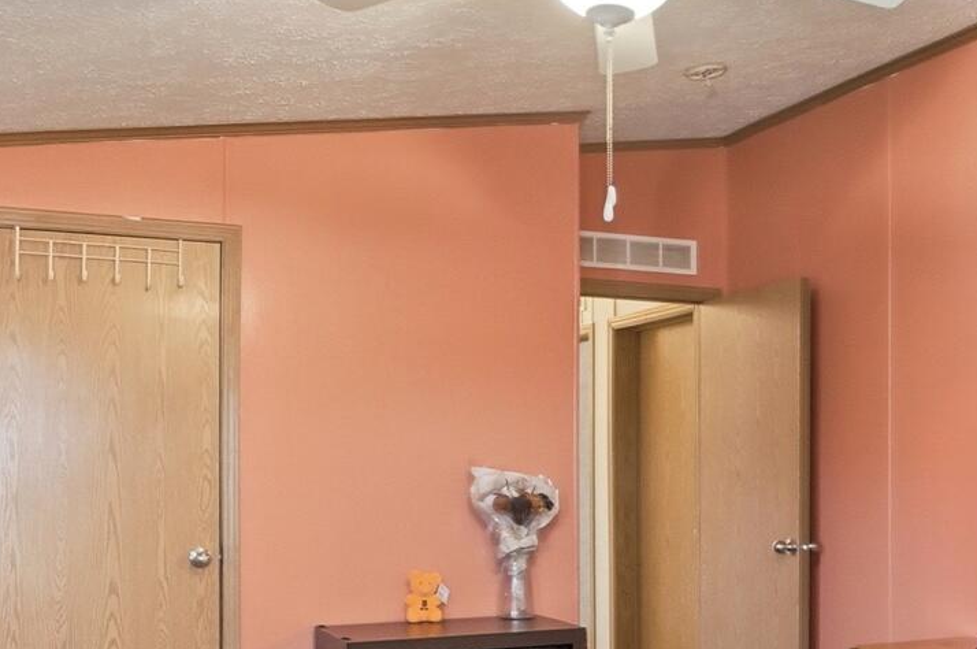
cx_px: 571
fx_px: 1138
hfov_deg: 46.3
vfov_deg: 31.2
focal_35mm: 42
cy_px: 487
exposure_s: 1/40
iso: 125
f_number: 4.5
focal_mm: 10
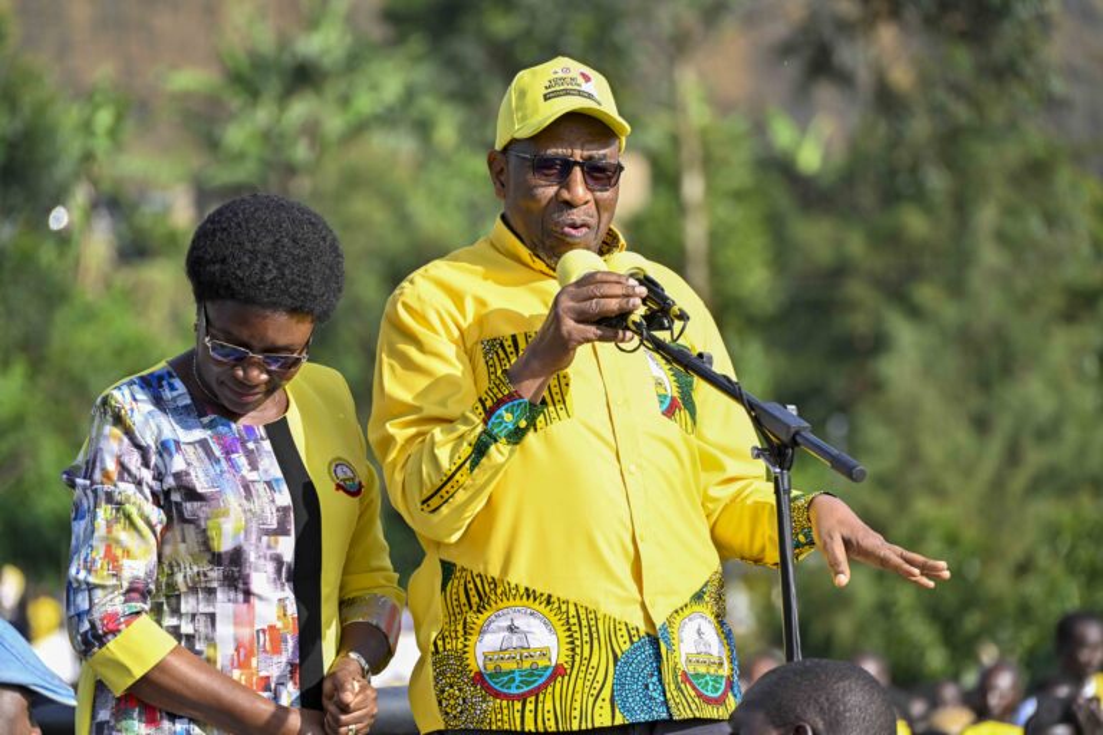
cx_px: 552
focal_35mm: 300
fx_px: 9191
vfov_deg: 4.6
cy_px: 368
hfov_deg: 6.9
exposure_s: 1/1000
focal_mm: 300
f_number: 8
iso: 800
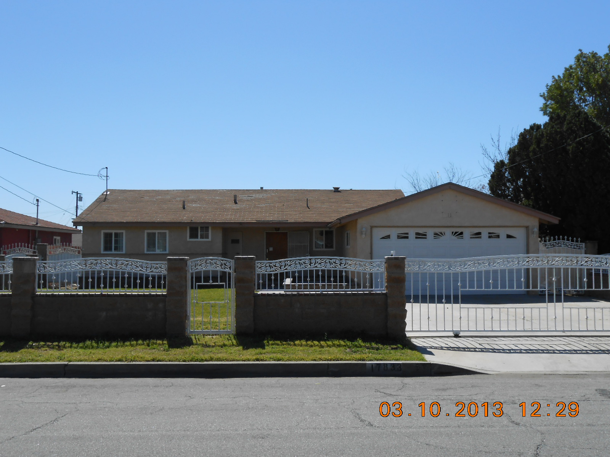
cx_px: 305
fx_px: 670
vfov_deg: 37.7
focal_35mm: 38
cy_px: 228
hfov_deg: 49.0
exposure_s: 1/1000
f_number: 4.2
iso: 80
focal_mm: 6.8
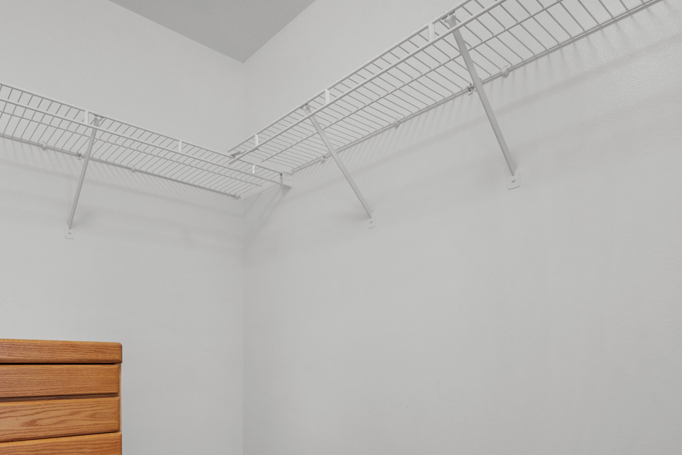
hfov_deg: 70.4
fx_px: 470
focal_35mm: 25
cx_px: 243
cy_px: 359
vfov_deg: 48.9
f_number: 8
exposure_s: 1/1.25
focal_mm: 15.5
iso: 500
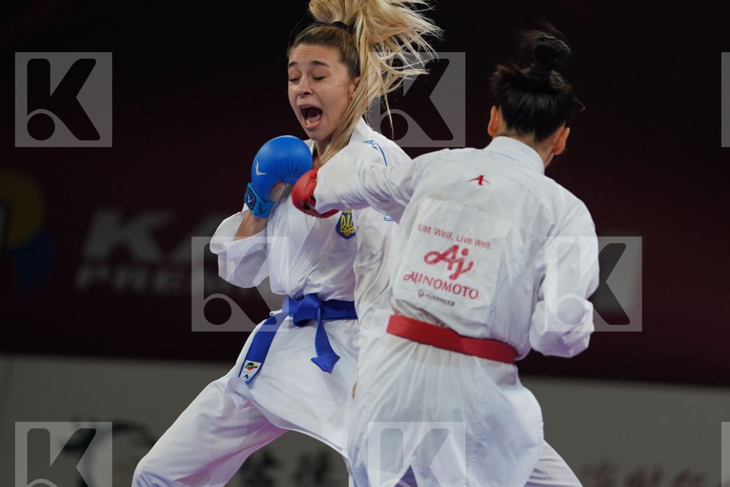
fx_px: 5211
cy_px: 284
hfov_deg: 8.0
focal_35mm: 257
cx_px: 417
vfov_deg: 5.3
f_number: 2.8
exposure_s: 1/1000
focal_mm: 200
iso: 1000
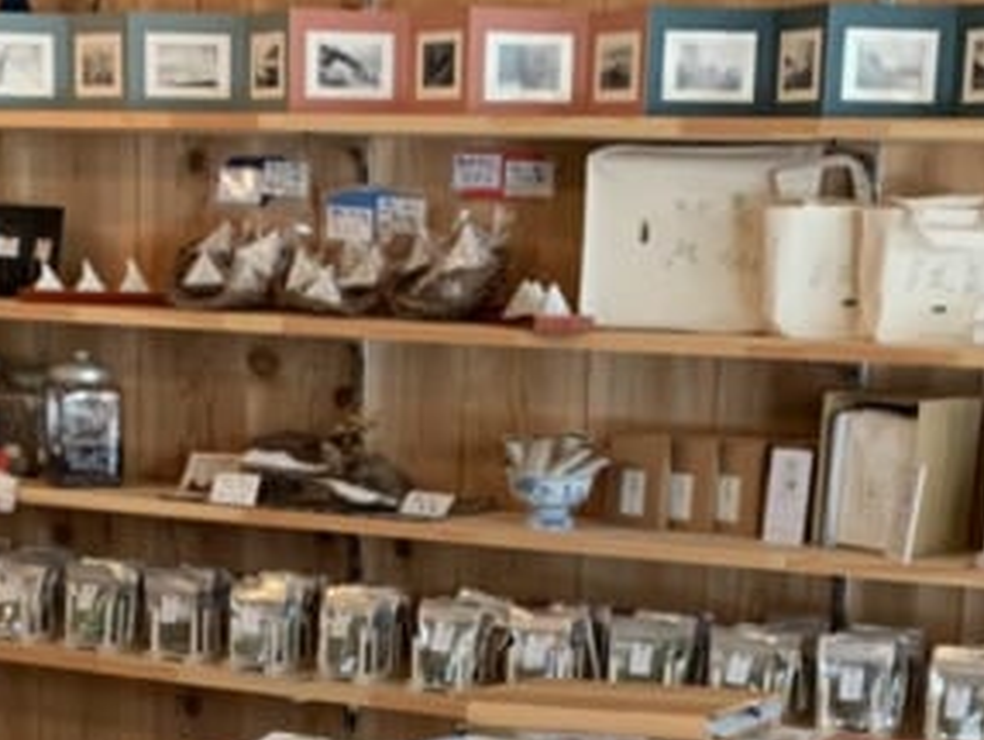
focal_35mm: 93
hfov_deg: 21.0
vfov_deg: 15.2
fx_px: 2646
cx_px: 396
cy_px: 953
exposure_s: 1/60
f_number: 1.8
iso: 250
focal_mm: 4.25
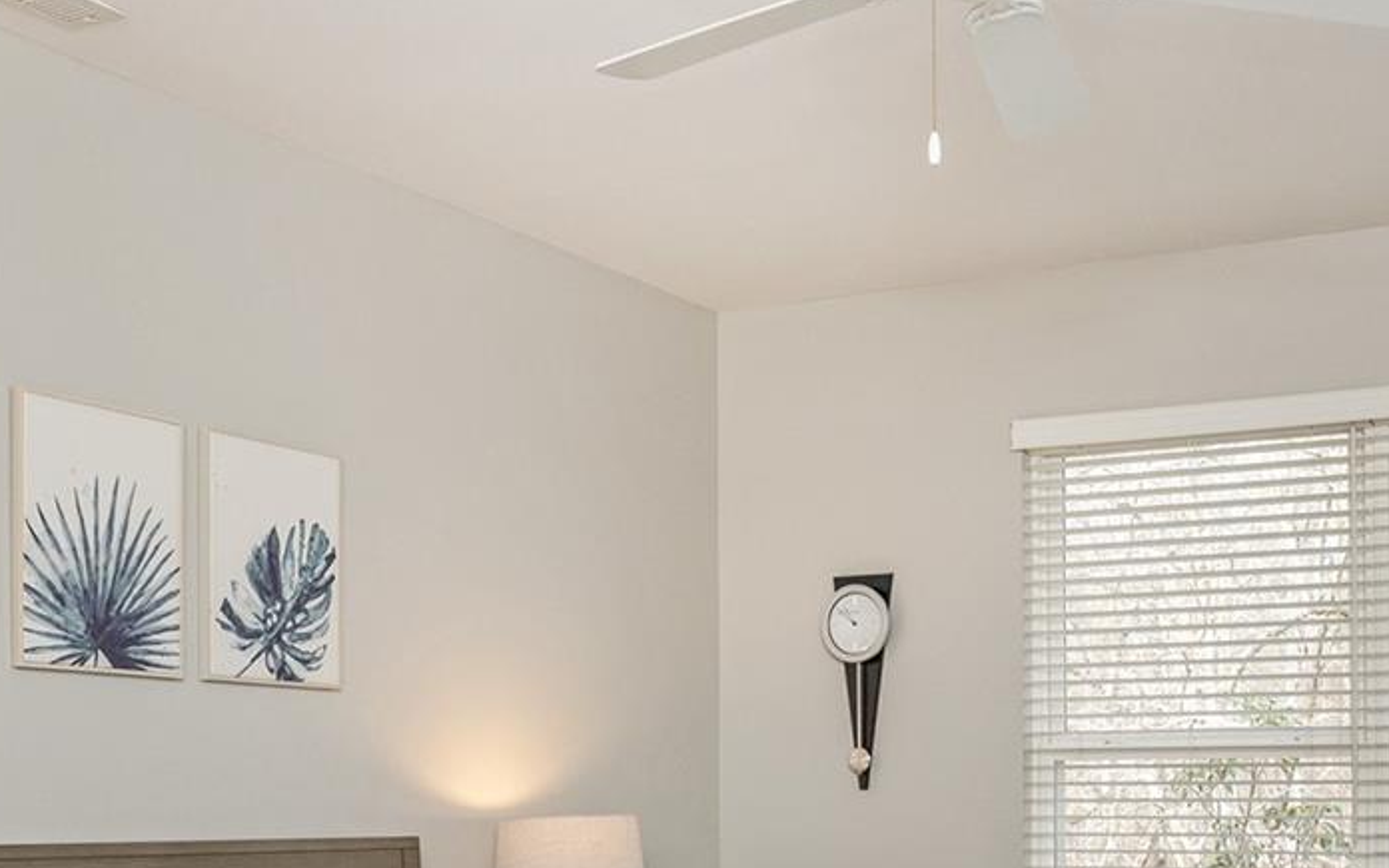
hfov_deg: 39.3
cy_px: 844
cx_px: 866
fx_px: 1931
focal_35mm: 51
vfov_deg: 24.3
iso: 320
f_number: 8
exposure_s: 1/80
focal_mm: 17
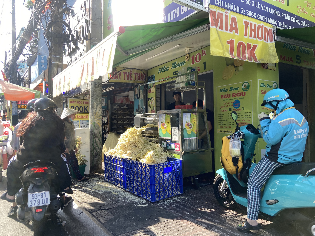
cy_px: 118
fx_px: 237
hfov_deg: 67.3
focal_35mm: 26
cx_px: 158
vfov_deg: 53.1
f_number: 1.8
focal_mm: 4.25
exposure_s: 1/613
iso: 32
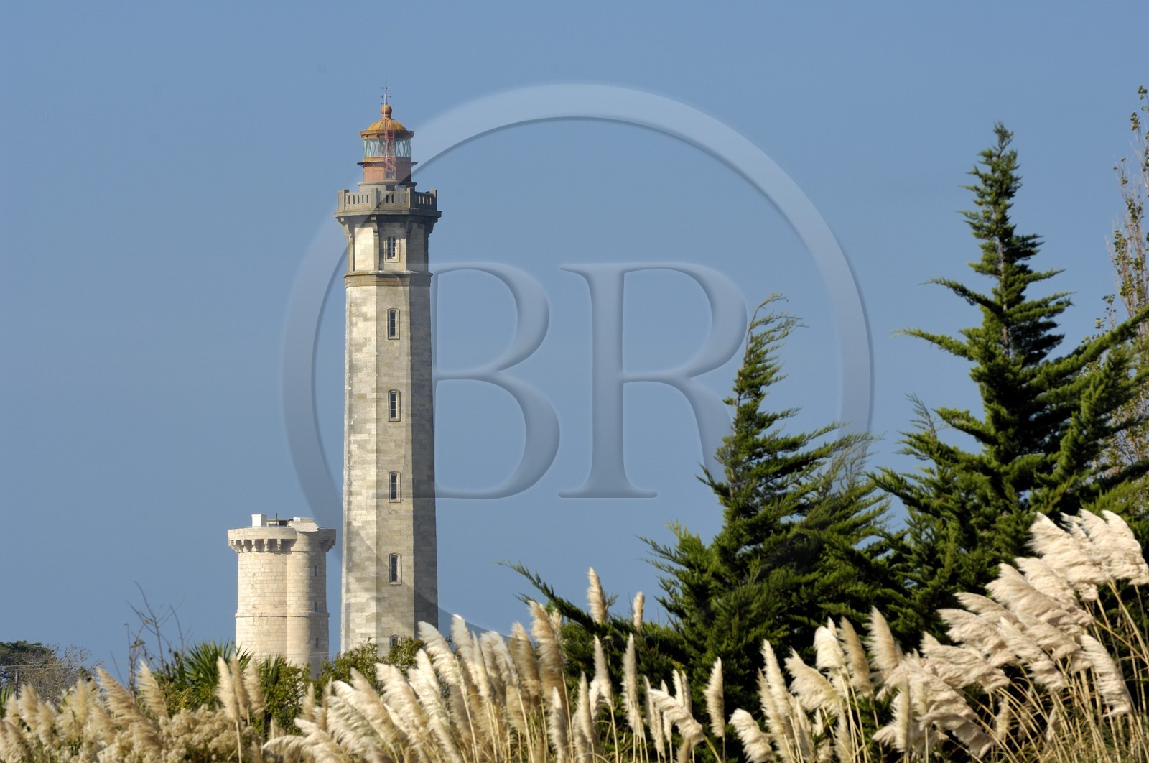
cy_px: 382
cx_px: 574
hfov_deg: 6.9
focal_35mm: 300
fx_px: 9561
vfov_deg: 4.6
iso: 100
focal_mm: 200
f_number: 9
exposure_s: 1/160
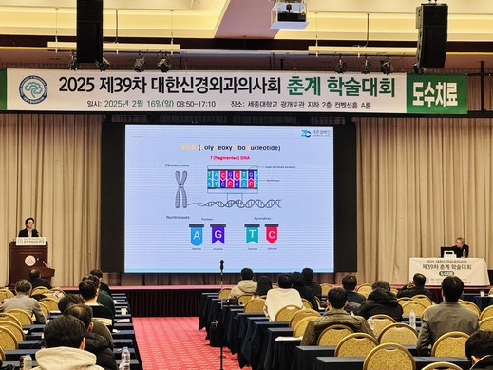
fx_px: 1267
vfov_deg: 16.6
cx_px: 246
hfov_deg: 22.0
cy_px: 167
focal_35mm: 89
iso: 160
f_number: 2.8
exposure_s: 1/120
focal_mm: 9
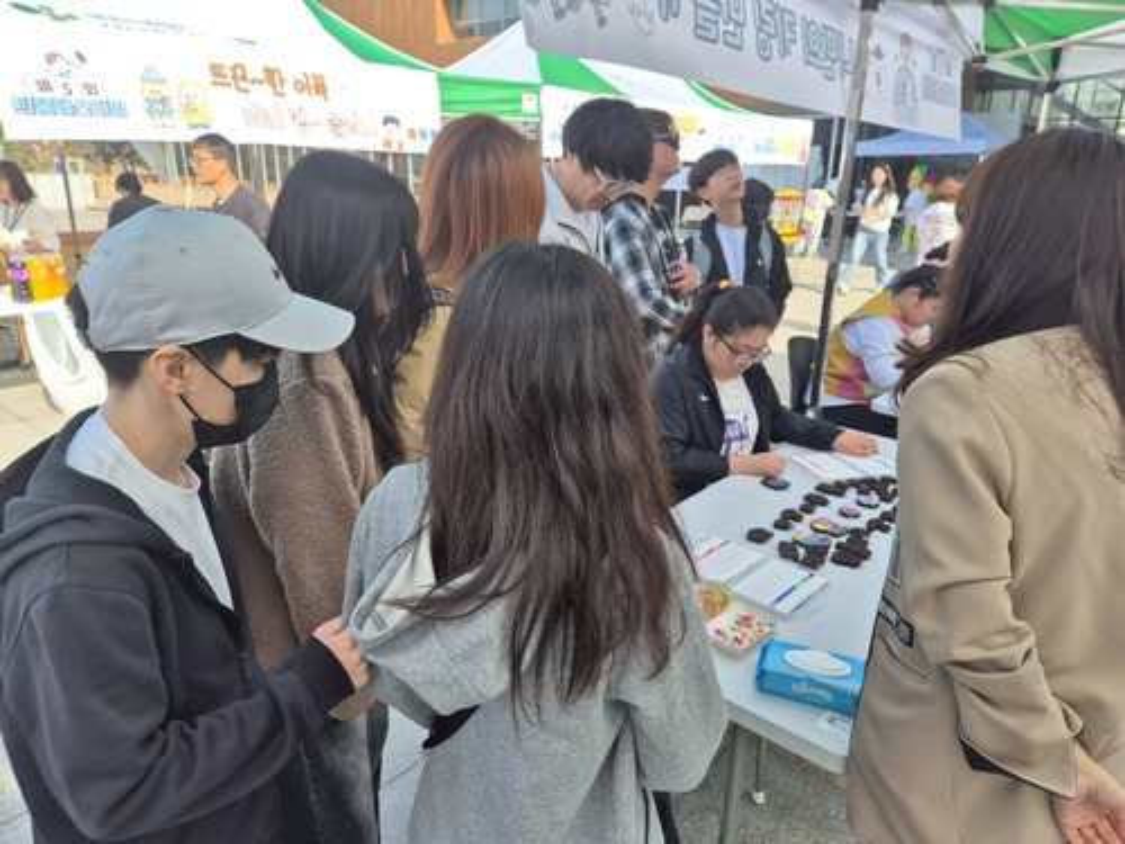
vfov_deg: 58.9
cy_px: 422
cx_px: 562
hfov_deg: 73.9
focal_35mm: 23
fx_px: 747
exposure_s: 1/788
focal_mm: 5.4
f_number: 1.8
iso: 25
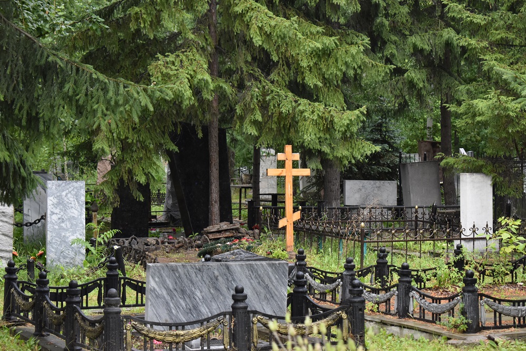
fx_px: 1205
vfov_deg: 16.5
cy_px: 176
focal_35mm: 82
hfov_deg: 24.6
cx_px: 263
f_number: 5.6
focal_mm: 55
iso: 800
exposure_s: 1/320
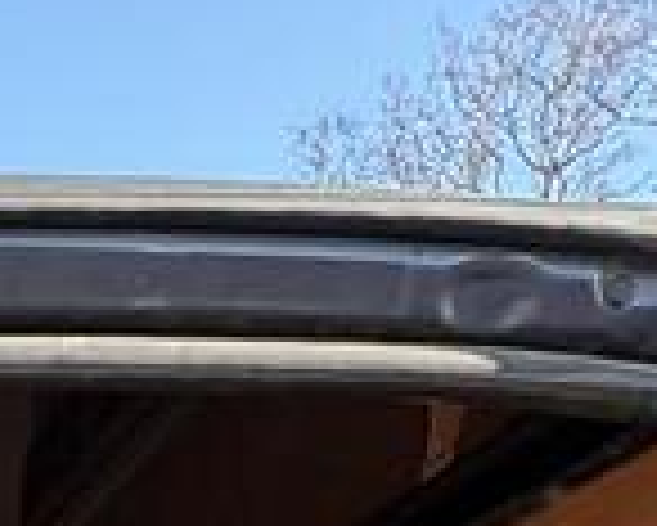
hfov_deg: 19.7
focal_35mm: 84
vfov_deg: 12.0
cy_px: 1461
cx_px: -333
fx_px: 1634
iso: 125
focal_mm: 2.22
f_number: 2.2
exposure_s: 1/127
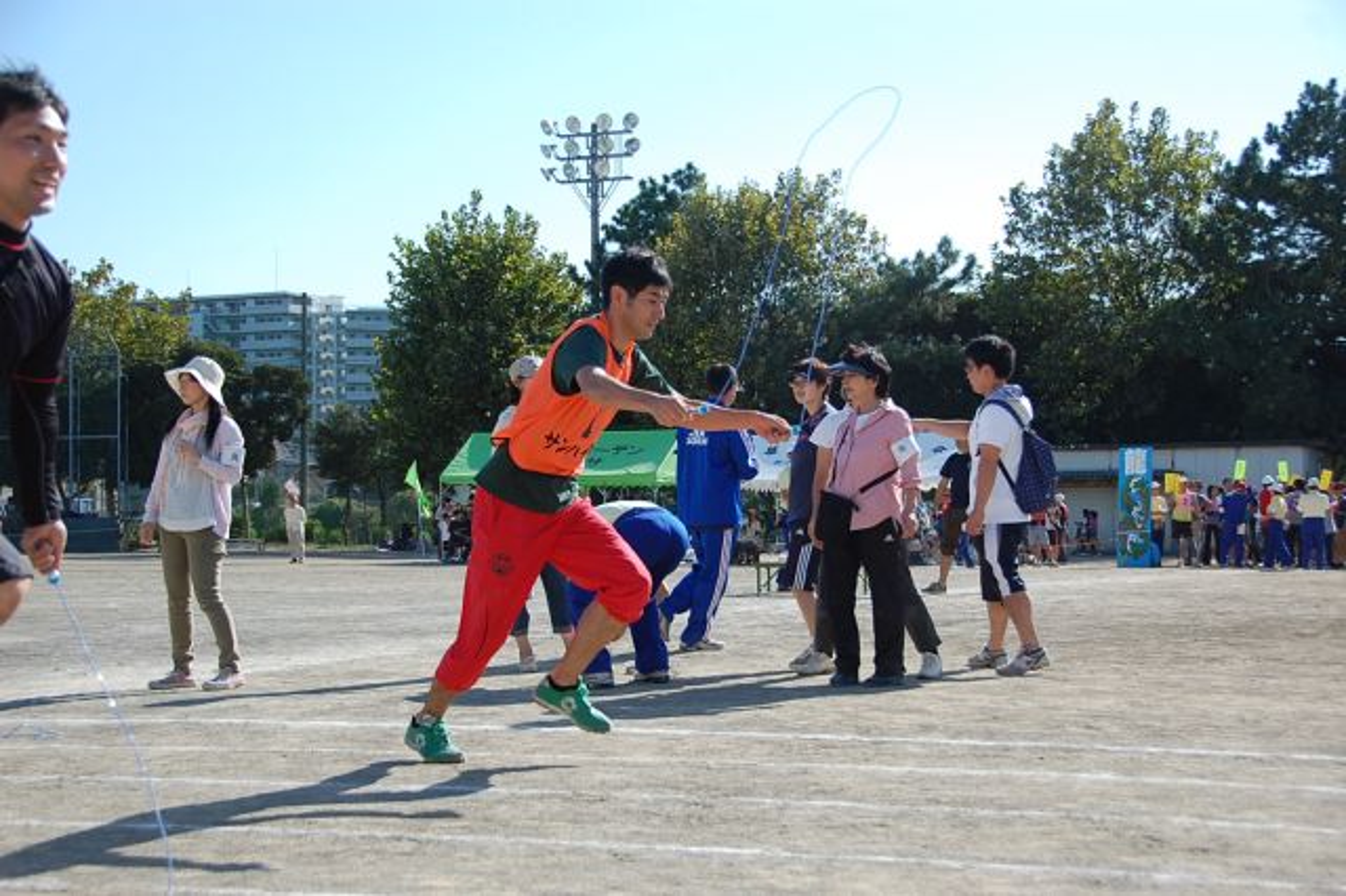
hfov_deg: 35.1
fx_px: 2130
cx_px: 673
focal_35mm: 57
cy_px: 448
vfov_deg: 23.8
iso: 220
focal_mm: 38
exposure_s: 1/1000
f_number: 4.5
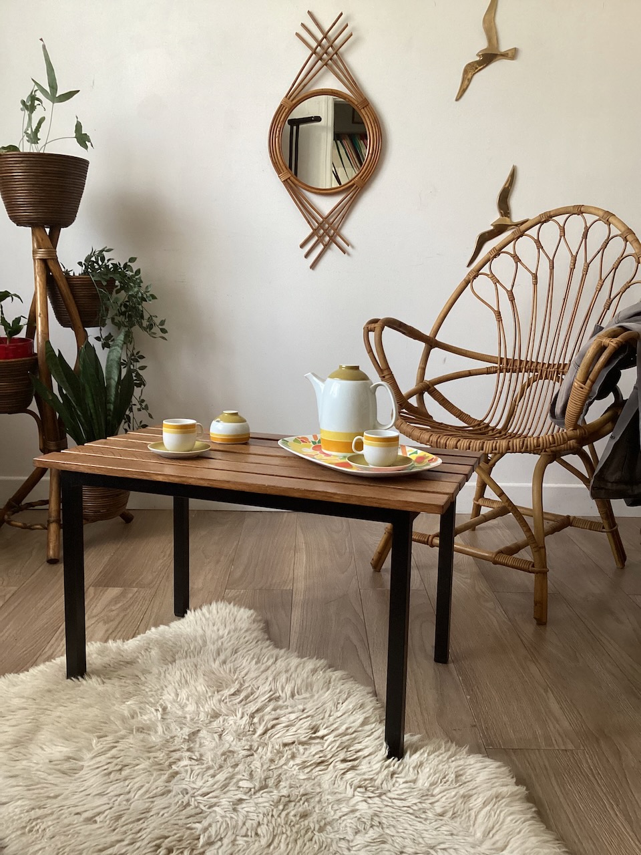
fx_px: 765
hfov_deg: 45.4
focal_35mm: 31
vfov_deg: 58.4
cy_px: 428
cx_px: 320
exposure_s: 1/60
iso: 320
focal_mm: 3.3
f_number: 2.4
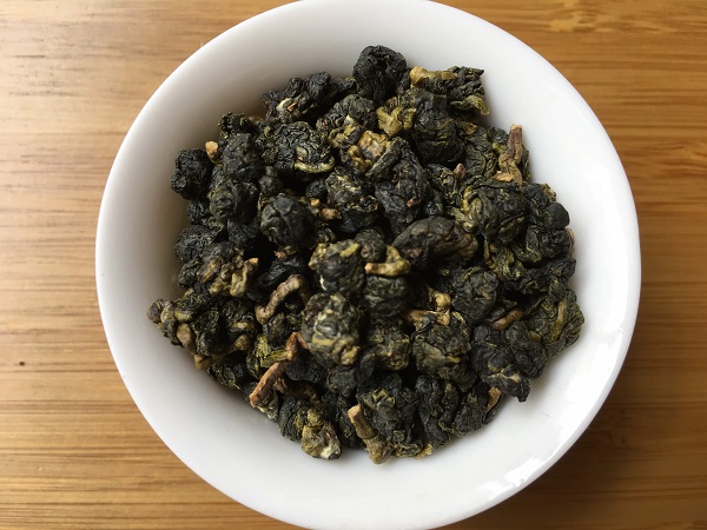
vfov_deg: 48.2
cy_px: 265
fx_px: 592
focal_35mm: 29
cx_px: 354
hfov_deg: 61.7
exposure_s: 1/100
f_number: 2.2
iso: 32
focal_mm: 4.15
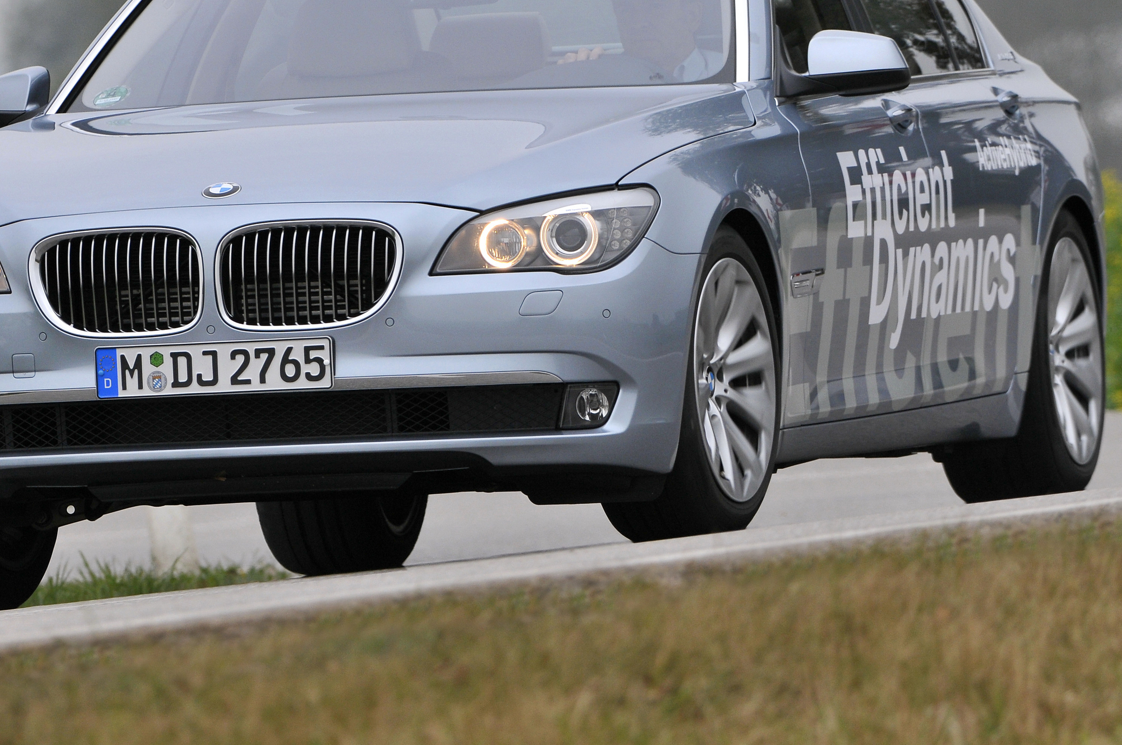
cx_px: 399
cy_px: 209
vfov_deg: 2.2
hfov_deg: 3.3
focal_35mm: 629
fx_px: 19579
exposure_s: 1/640
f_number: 5
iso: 400
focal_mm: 290
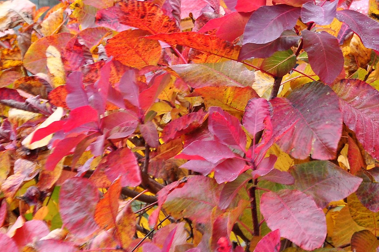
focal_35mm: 155
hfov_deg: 13.2
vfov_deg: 8.8
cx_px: 294
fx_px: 1629
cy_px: 90
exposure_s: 1/60
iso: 560
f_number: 8
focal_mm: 48
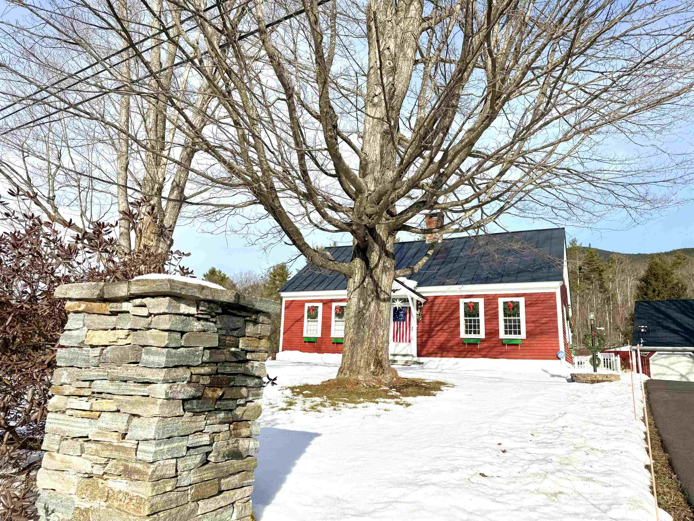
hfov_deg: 71.6
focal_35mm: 24
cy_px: 260
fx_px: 481
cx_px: 347
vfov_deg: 56.8
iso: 80
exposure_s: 1/6711
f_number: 1.78
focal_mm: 6.76
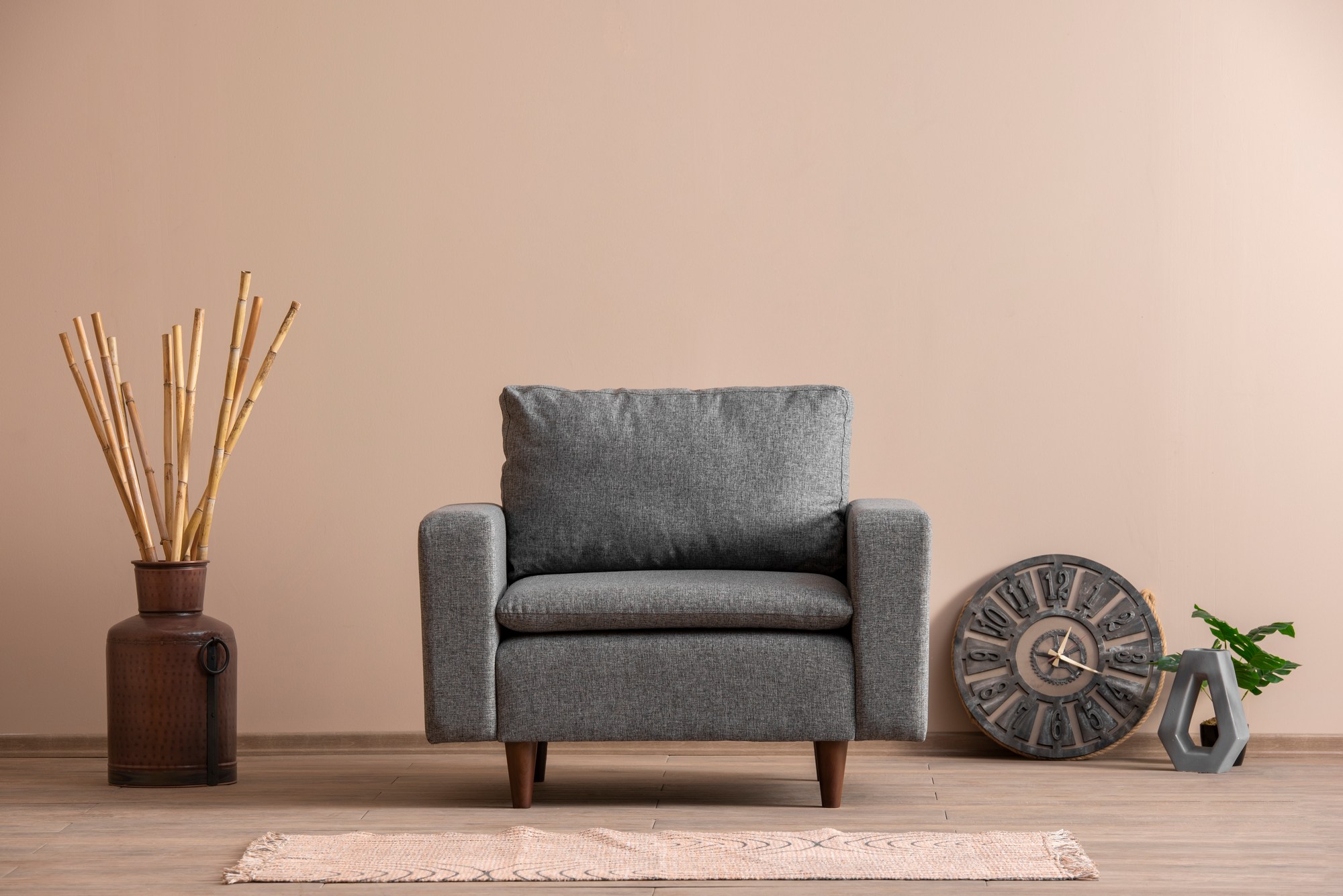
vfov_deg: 10.2
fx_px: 5038
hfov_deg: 15.2
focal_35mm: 135
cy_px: 448
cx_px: 672
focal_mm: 135
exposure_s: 1/160
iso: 125
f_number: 7.1
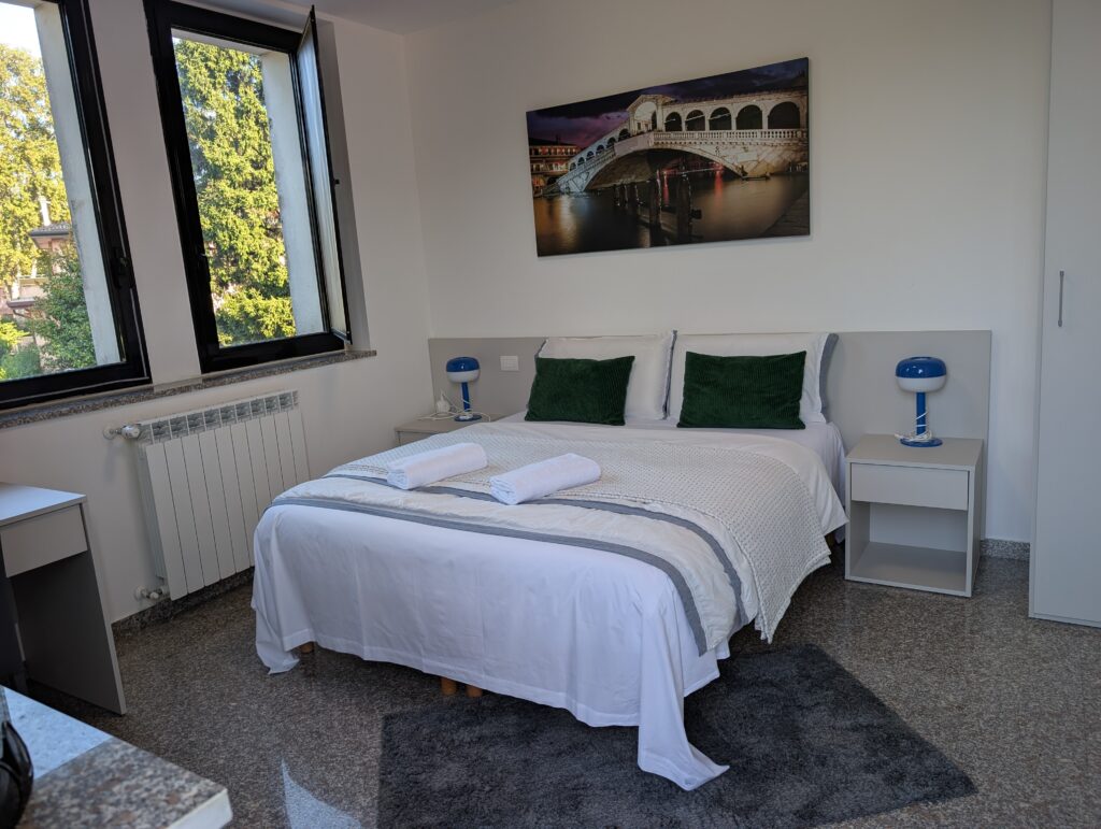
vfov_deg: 56.9
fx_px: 764
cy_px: 414
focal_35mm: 24
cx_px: 550
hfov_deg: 71.5
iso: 15
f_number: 1.68
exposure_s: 1/61.6
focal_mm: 6.9
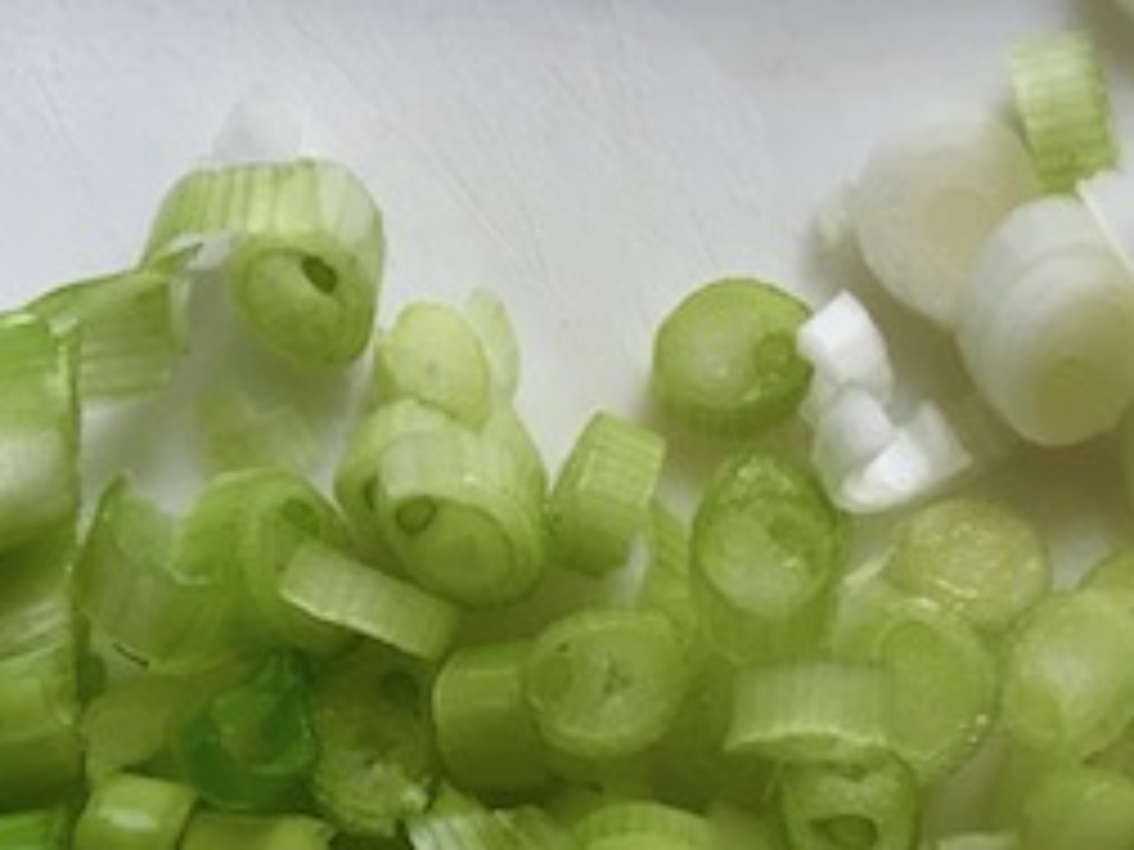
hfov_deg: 21.9
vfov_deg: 16.3
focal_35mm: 89
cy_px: 841
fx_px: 2916
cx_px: 724
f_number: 1.8
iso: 25
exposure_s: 1/40
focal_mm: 3.99
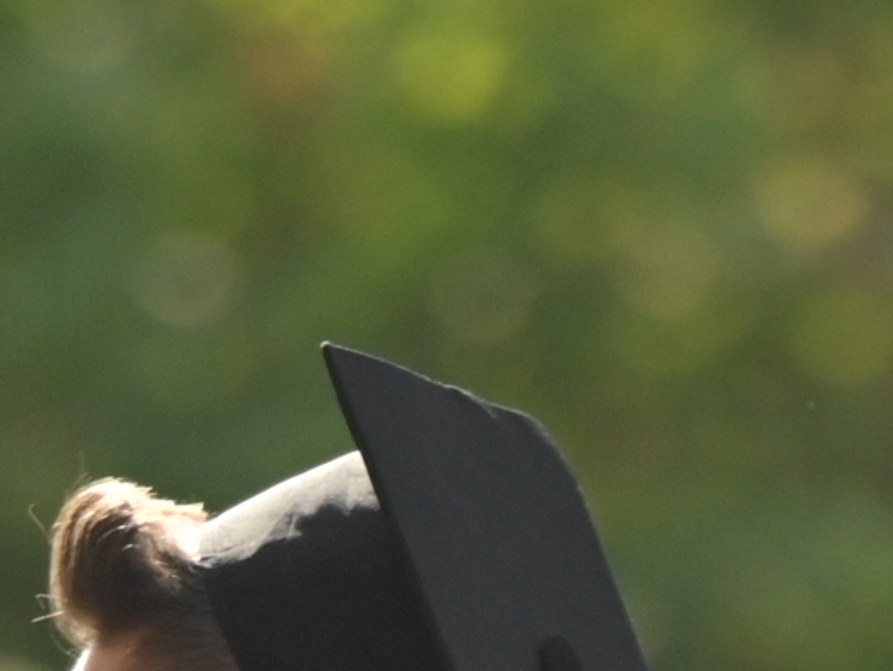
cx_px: 383
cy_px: 1953
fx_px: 43024
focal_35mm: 1667
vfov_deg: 0.9
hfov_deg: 1.2
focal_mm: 200
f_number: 2.8
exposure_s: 1/2500
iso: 320
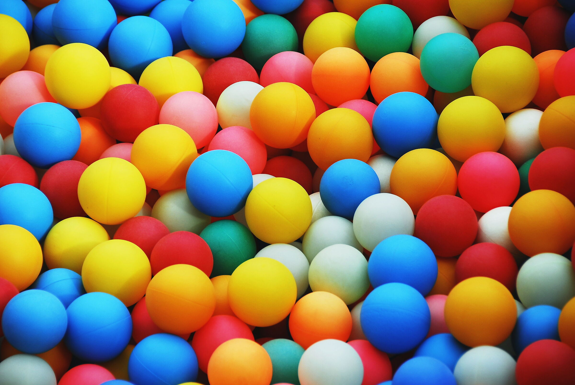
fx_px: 3238
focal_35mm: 202
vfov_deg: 6.8
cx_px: 288
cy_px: 192
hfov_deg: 10.1
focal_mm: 135
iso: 100
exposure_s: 1/125
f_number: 5.6
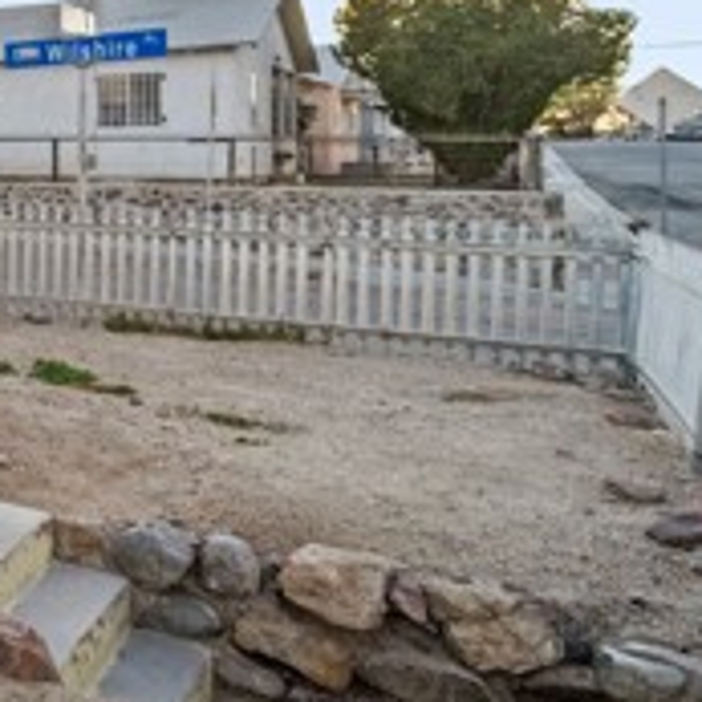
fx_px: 1010
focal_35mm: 44
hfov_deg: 22.6
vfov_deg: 37.3
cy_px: 168
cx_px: -548
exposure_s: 1/100
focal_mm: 14
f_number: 9
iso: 3200
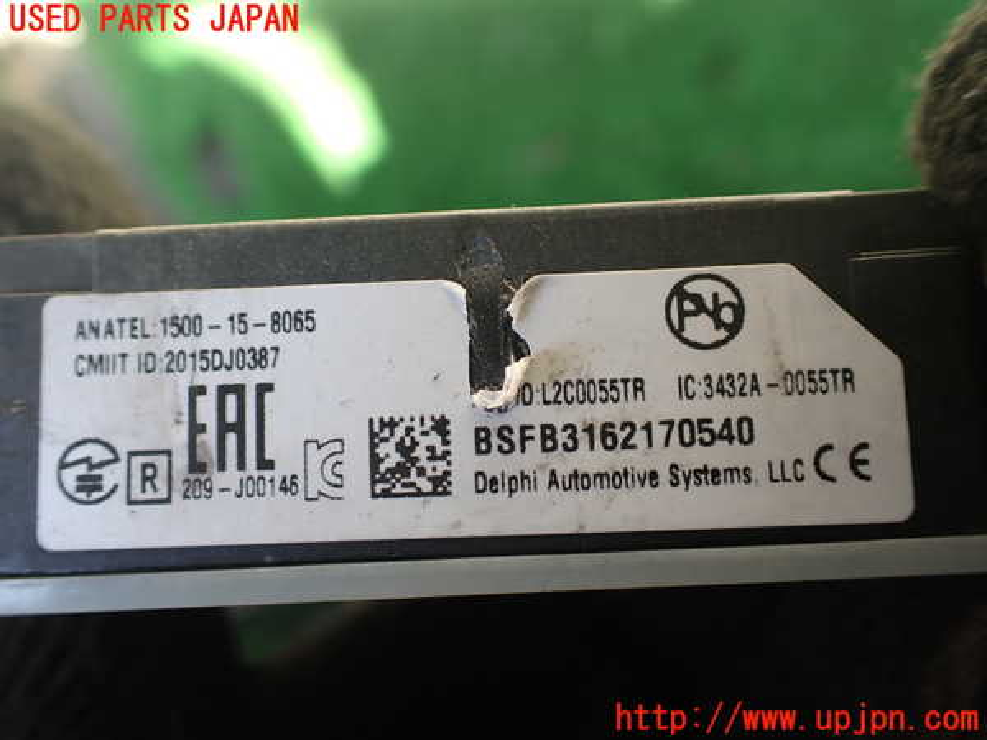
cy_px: 370
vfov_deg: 46.8
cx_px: 494
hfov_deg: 60.0
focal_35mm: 30
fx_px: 855
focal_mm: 5.4
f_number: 2.3
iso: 125
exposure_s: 1/125
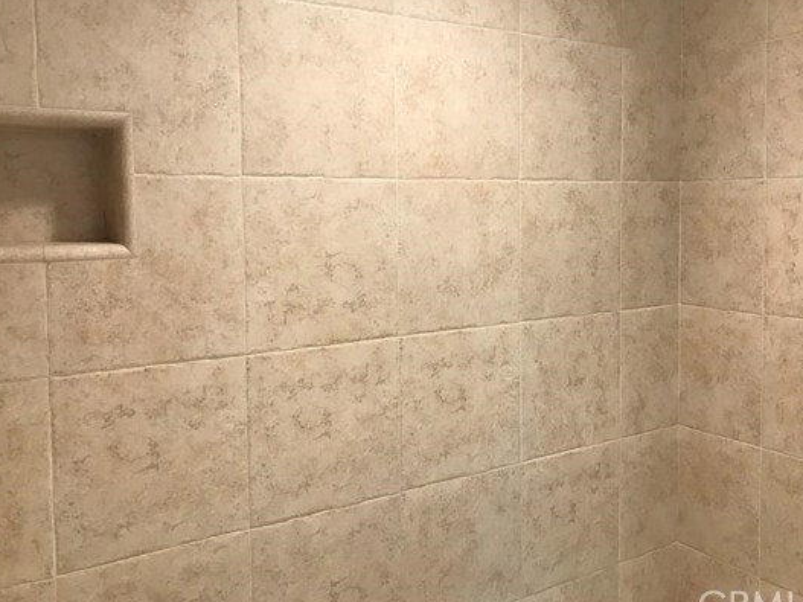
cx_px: 448
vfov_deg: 41.7
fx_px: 789
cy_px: 261
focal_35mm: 34
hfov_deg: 53.8
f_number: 1.8
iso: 32
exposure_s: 1/30
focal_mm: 3.99
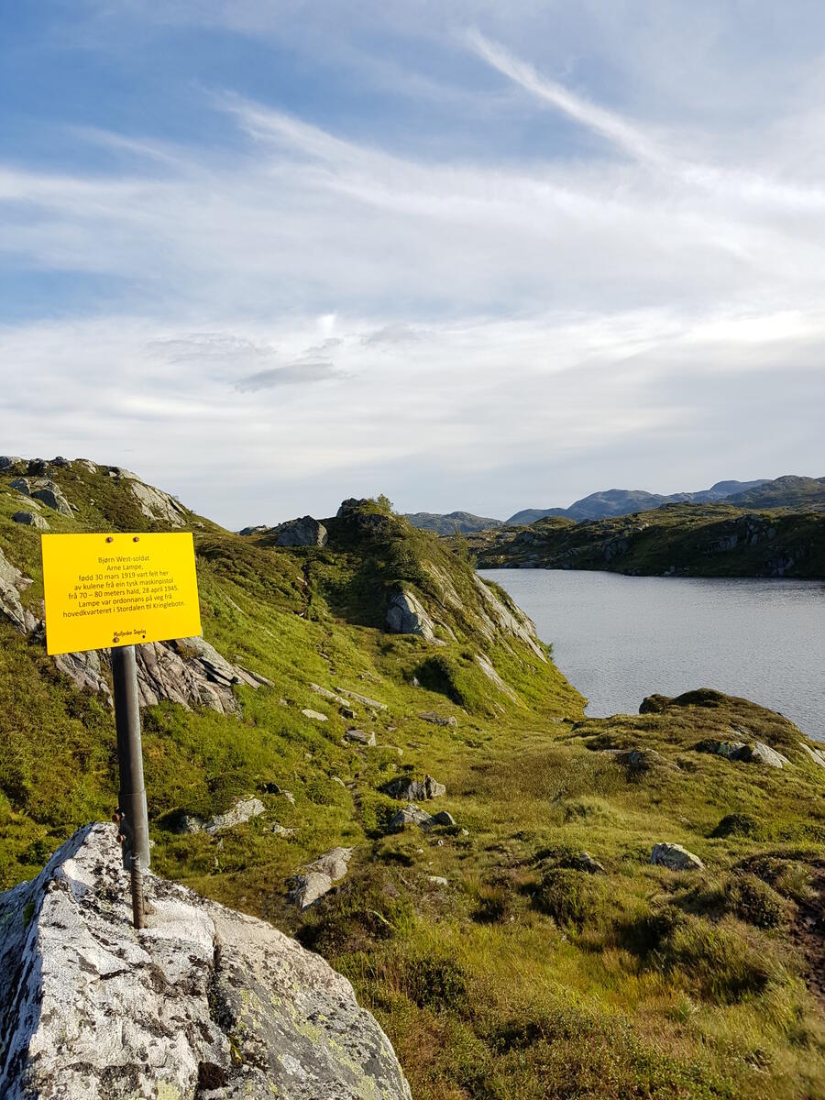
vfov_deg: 67.3
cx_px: 412
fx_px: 826
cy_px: 550
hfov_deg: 53.1
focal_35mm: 26
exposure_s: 1/1188
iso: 40
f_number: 1.7
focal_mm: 4.2
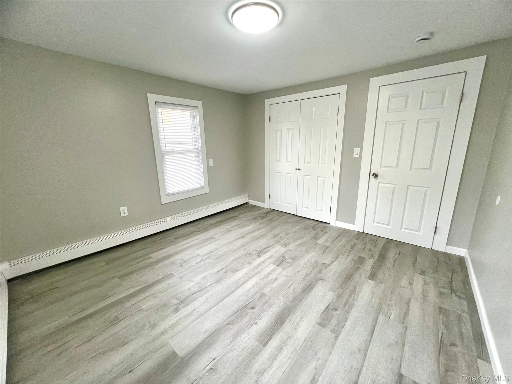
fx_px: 192
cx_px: 256
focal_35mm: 13
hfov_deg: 106.2
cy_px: 192
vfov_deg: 89.9
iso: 200
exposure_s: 1/120
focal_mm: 1.57
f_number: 1.8
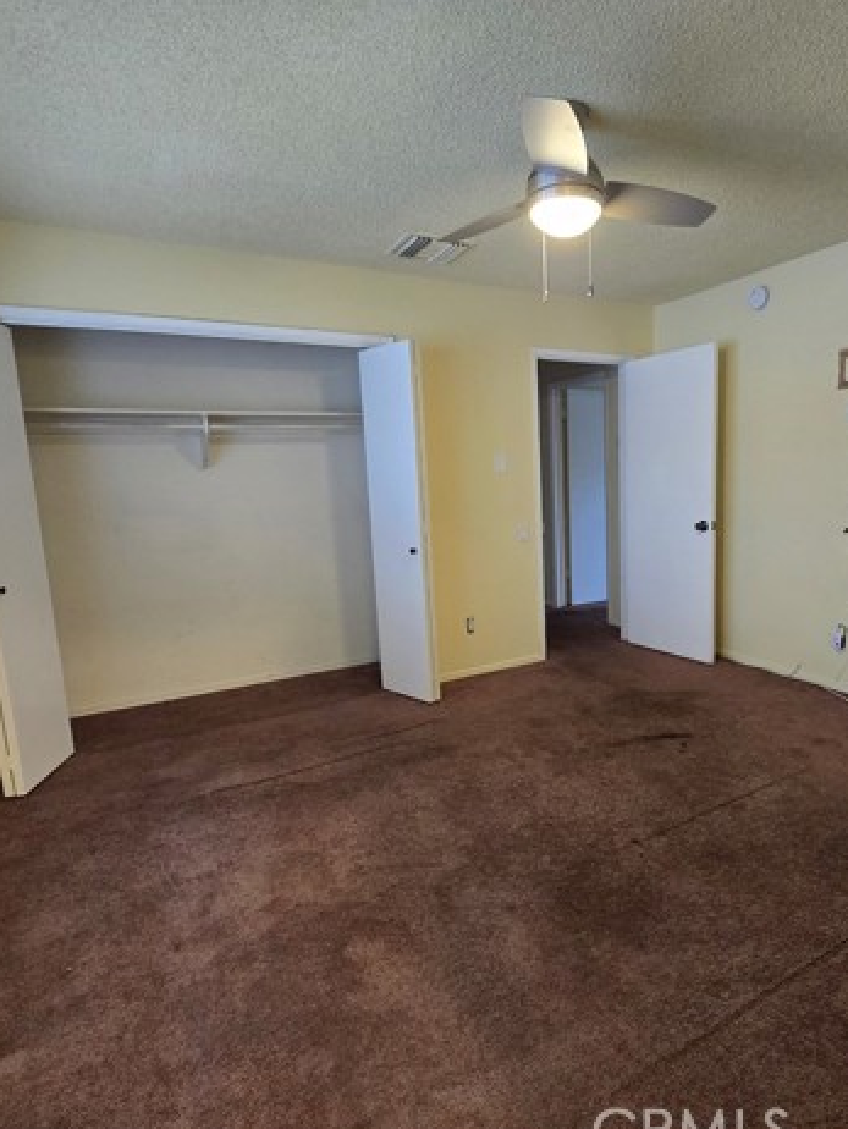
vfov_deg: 87.7
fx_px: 587
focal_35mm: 18
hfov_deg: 70.4
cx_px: 533
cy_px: 579
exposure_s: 1/60
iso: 400
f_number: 2.2
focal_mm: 2.2
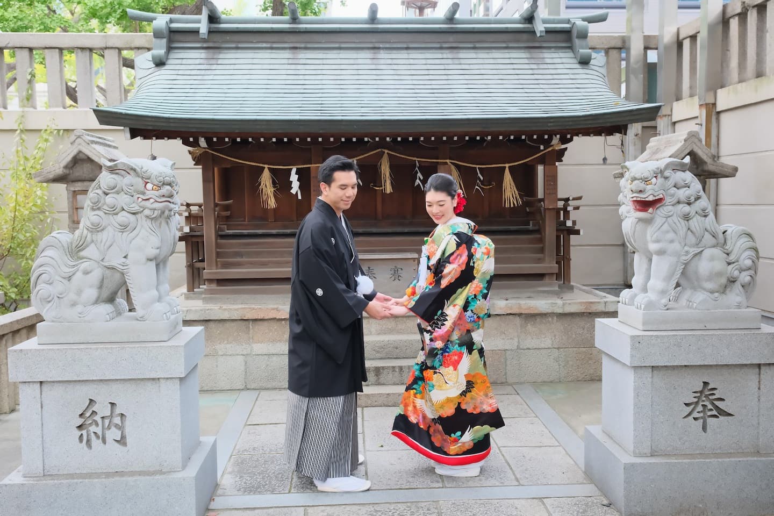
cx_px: 387
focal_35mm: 33
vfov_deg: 40.0
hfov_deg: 57.2
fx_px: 709
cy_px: 258
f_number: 5.6
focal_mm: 22.3
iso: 1600
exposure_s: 1/125
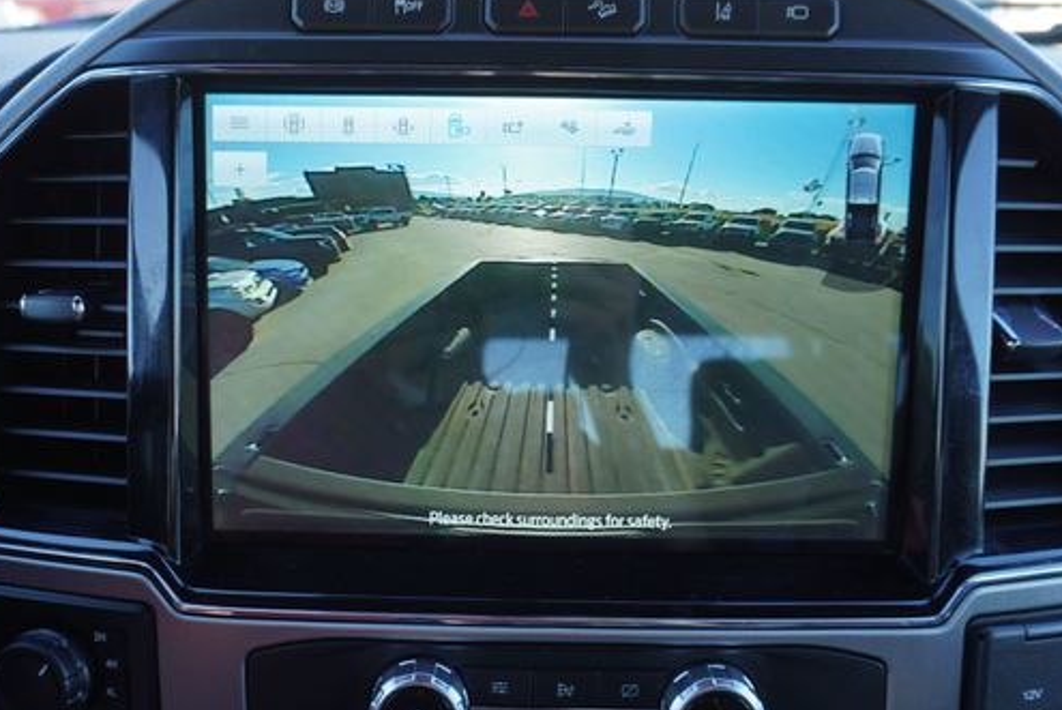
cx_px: 485
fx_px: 915
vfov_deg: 42.3
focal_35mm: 31
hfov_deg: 60.1
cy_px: 397
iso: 100
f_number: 4
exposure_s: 1/60
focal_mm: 16
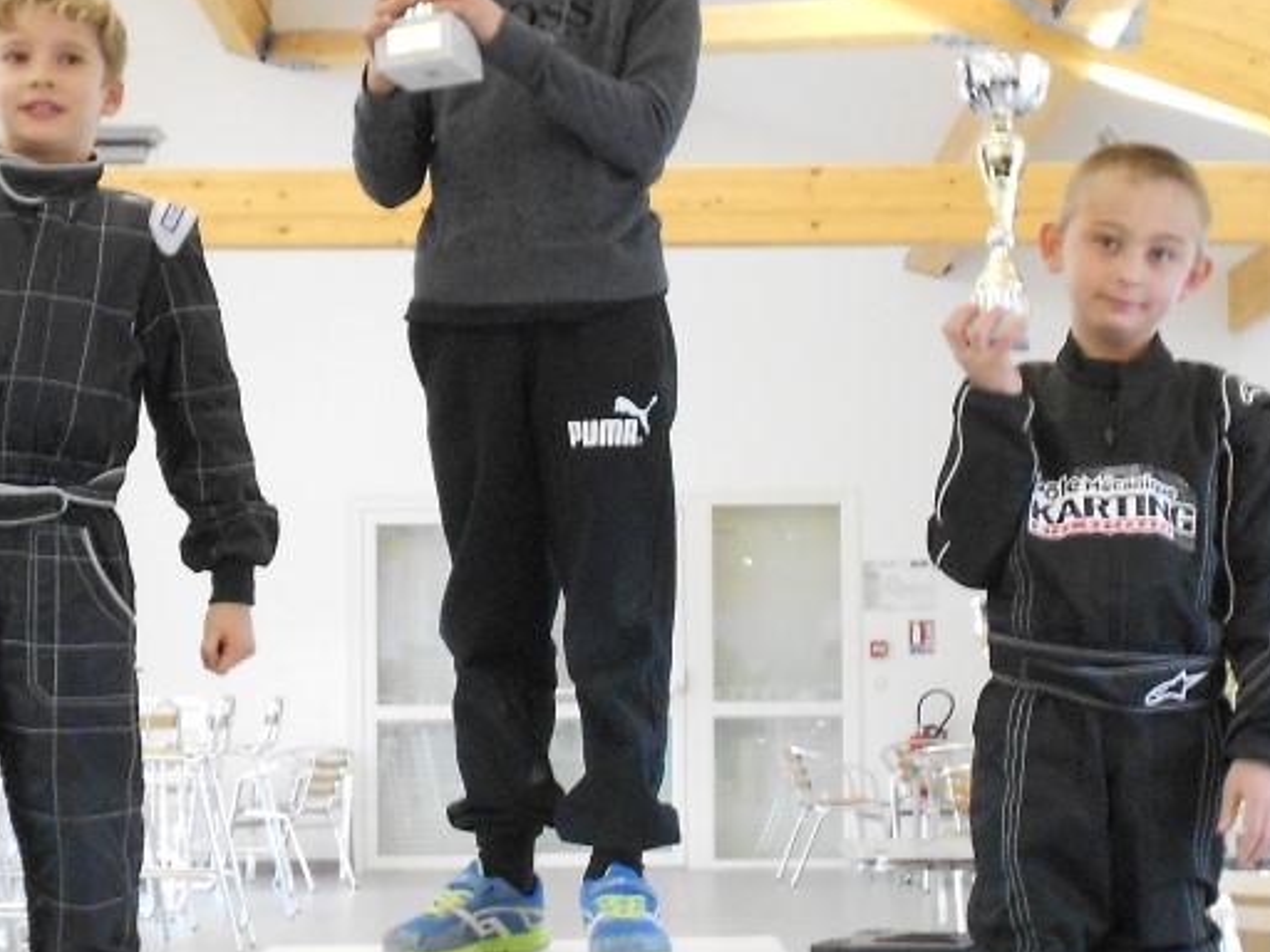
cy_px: 620
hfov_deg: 26.3
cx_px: 652
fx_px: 2715
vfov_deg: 19.8
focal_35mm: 74
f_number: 3.9
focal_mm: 6.9
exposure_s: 1/8
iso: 400
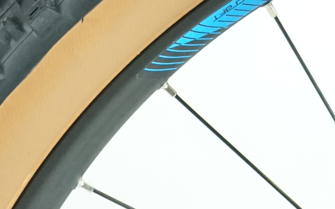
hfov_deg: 10.6
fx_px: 1789
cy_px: -374
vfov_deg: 6.2
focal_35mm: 196
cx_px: 376
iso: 3200
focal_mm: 33
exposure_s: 1/200
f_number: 5
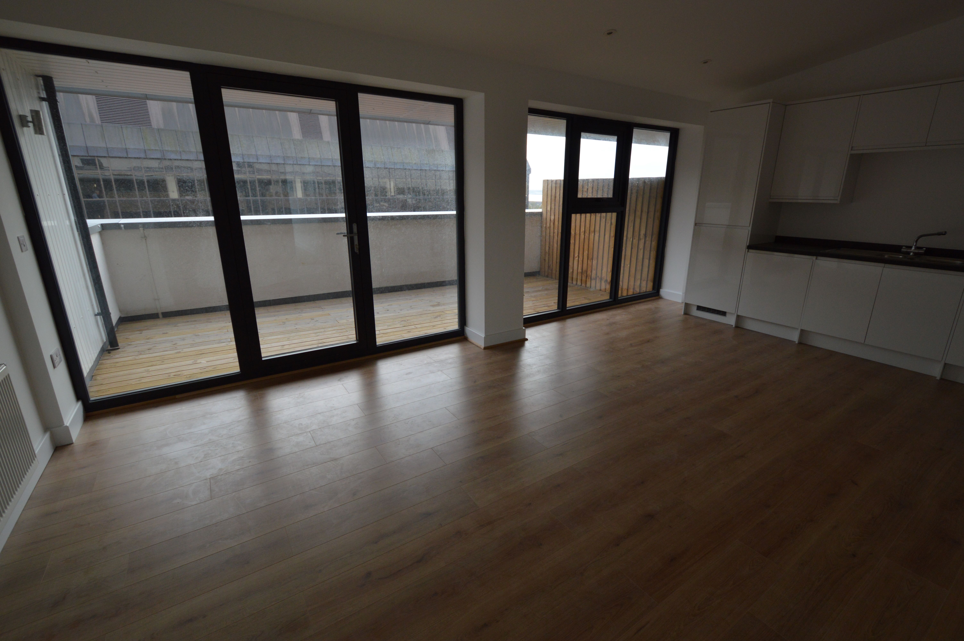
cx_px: 482
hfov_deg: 100.4
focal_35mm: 15
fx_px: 401
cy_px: 320
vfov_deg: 77.2
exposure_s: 1/125
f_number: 5.6
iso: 400
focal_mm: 10
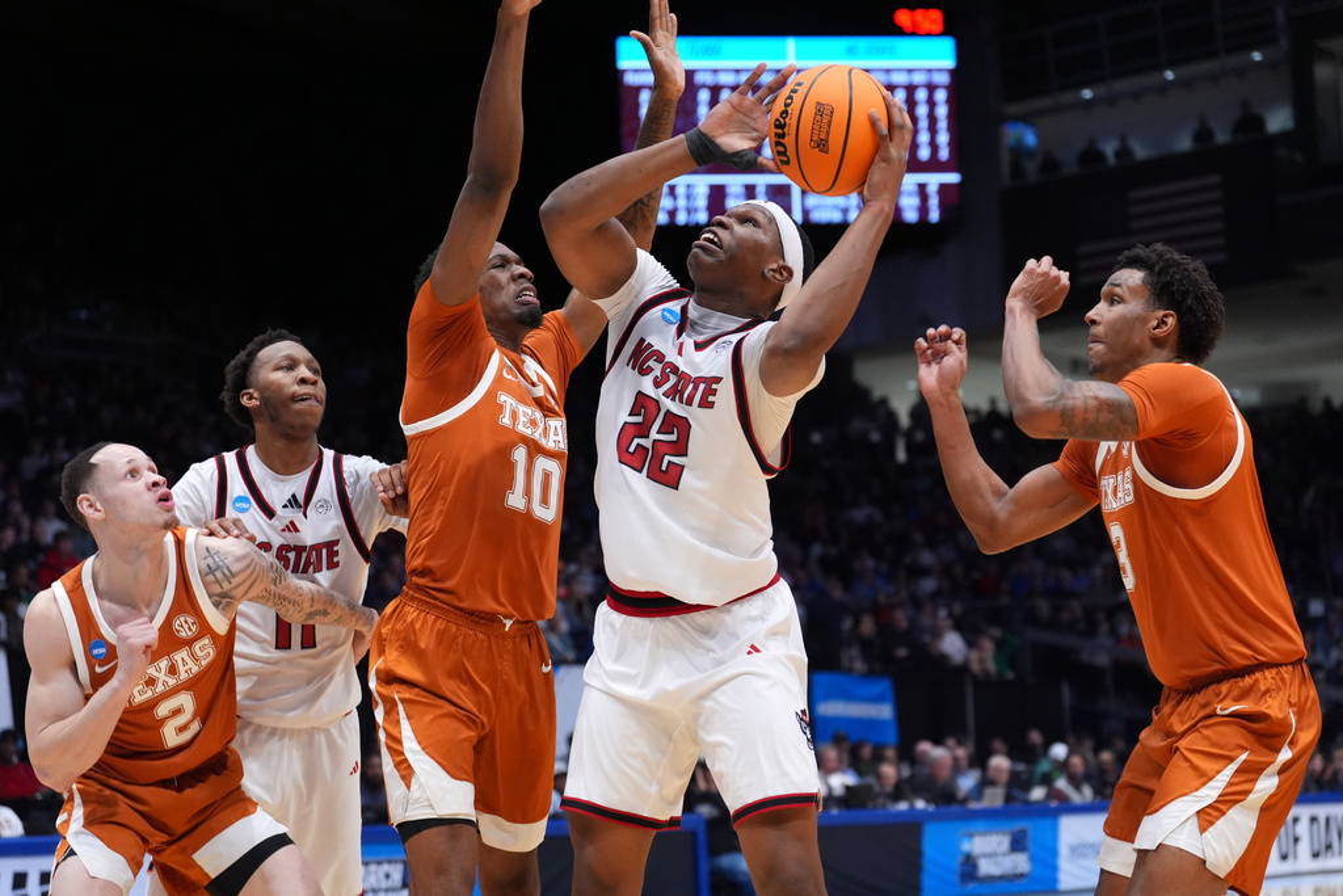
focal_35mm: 70
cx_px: 672
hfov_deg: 28.8
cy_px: 448
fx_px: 2612
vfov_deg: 19.5
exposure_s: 1/1250
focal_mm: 70
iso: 4000
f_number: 3.2
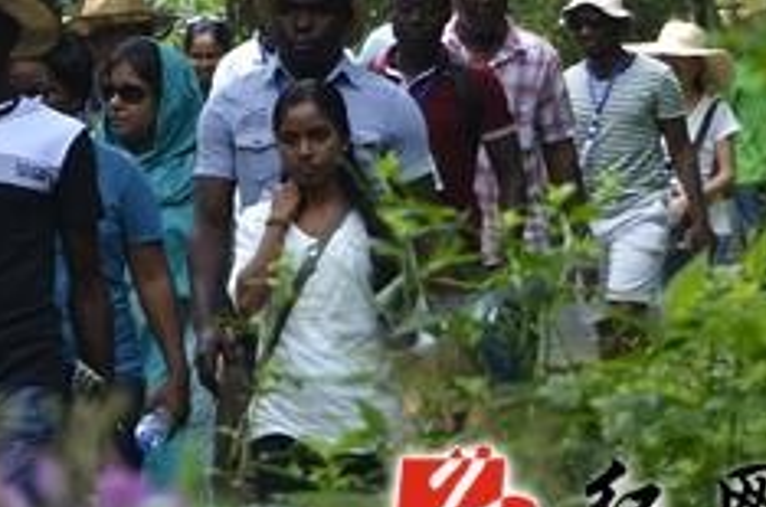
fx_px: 6353
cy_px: 65
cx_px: -59
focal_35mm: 299
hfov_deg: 6.9
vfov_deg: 4.6
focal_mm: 85
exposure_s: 1/200
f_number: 5.3
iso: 320
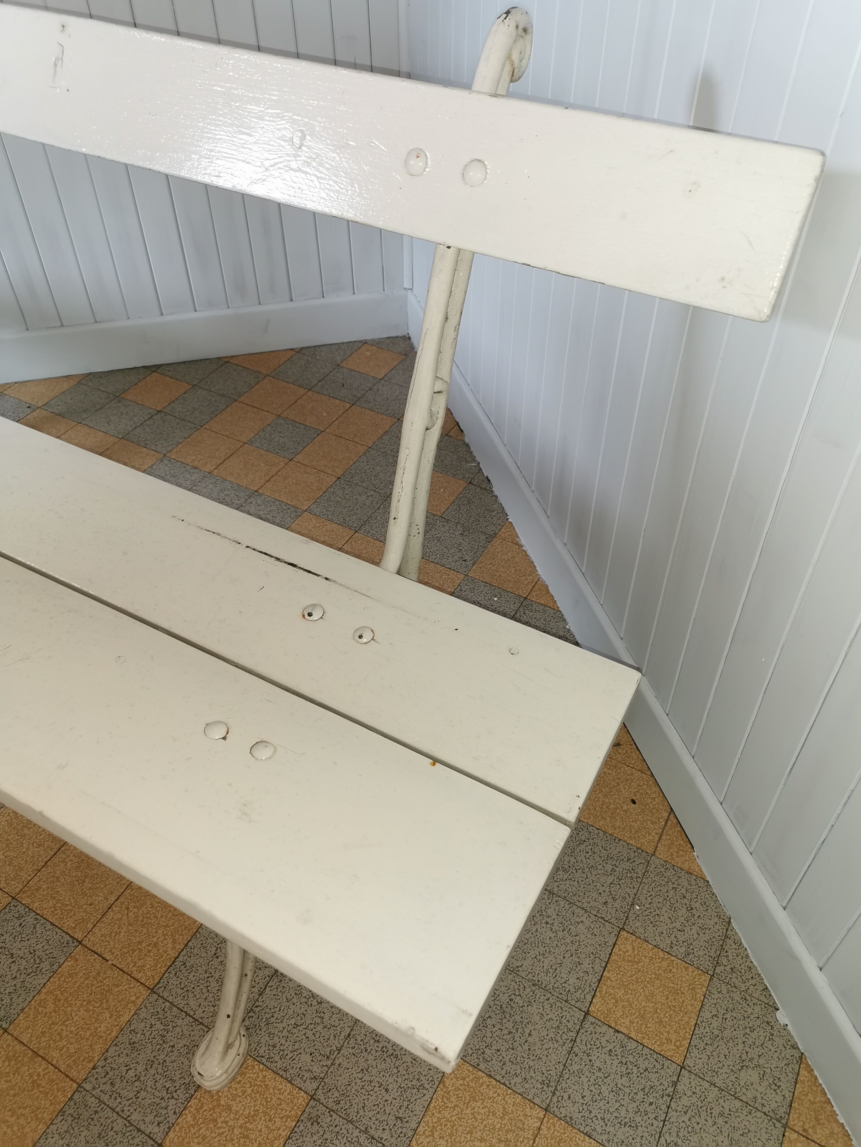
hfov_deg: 51.4
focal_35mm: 27
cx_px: 430
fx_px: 895
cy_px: 574
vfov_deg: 65.3
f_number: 1.8
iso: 100
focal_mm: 5.58
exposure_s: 1/50
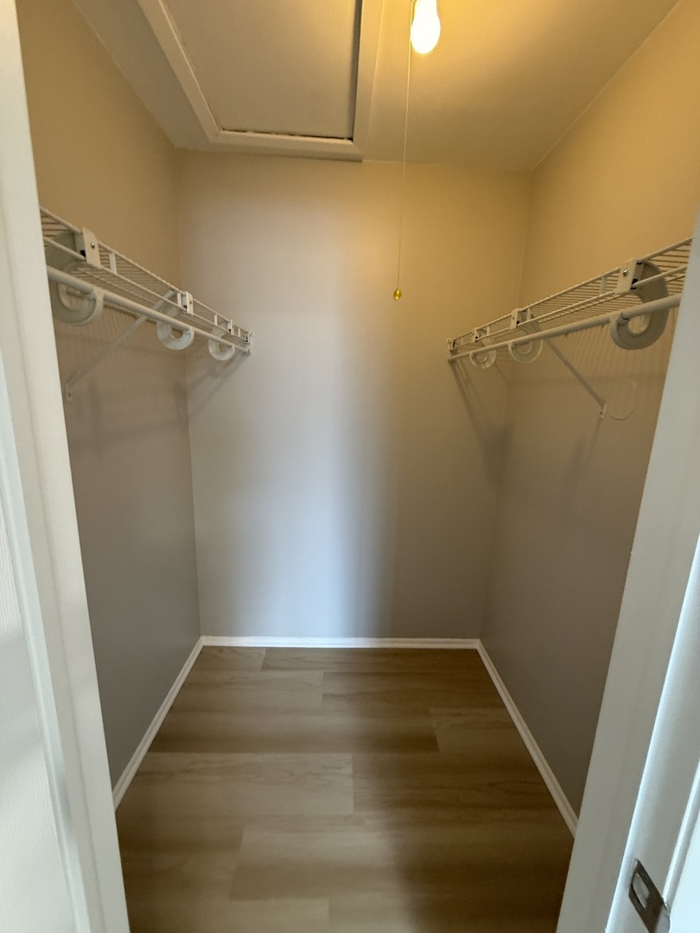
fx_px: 377
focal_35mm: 14
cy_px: 466
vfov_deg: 102.1
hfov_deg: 85.7
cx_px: 350
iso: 320
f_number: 2.2
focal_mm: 2.22
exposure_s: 1/60
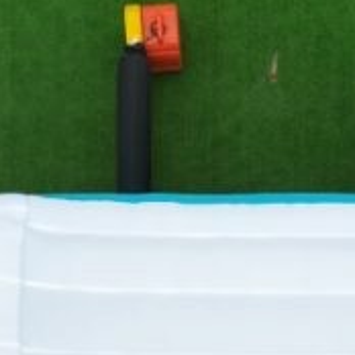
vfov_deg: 13.4
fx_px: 1450
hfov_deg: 13.9
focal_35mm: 125
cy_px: 473
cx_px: 245
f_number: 1.7
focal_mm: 6.72
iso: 140
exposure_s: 1/2000
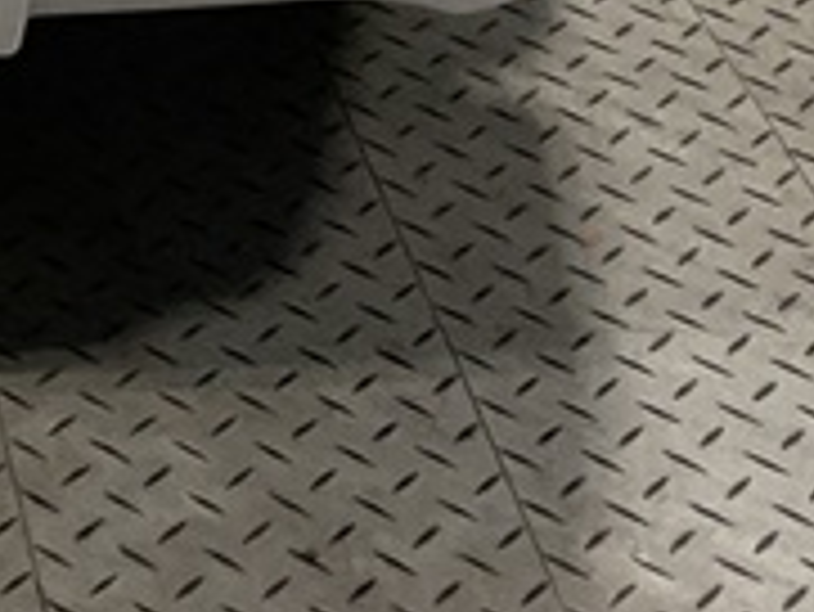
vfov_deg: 8.9
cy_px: -747
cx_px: -657
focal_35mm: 154
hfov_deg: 11.8
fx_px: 3624
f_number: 1.8
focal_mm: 3
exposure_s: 1/120
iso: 64
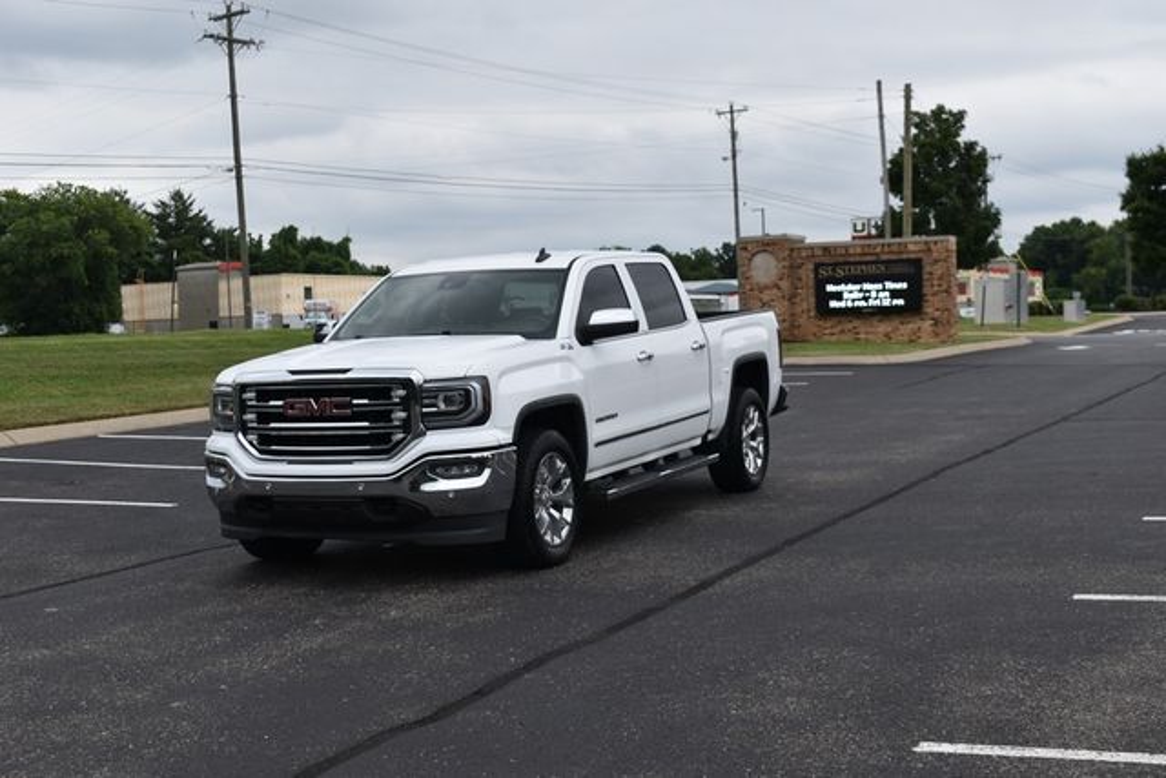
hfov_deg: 38.9
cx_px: 583
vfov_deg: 26.5
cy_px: 389
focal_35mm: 51
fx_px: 1652
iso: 180
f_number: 8
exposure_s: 1/250
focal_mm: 34
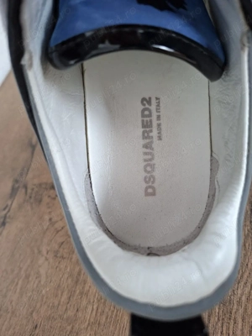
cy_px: 168
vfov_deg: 73.9
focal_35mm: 23
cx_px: 126
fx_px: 223
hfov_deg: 58.9
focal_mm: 5.54
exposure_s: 1/33
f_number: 1.8
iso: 320
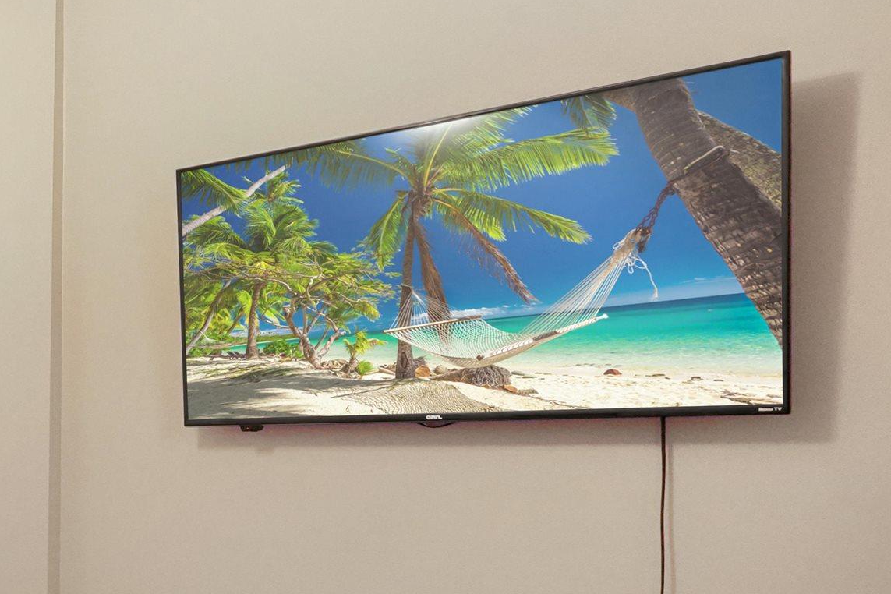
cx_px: -300
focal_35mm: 43
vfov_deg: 30.6
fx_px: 1064
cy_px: 451
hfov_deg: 32.5
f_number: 8
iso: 5000
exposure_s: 1/5
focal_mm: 16
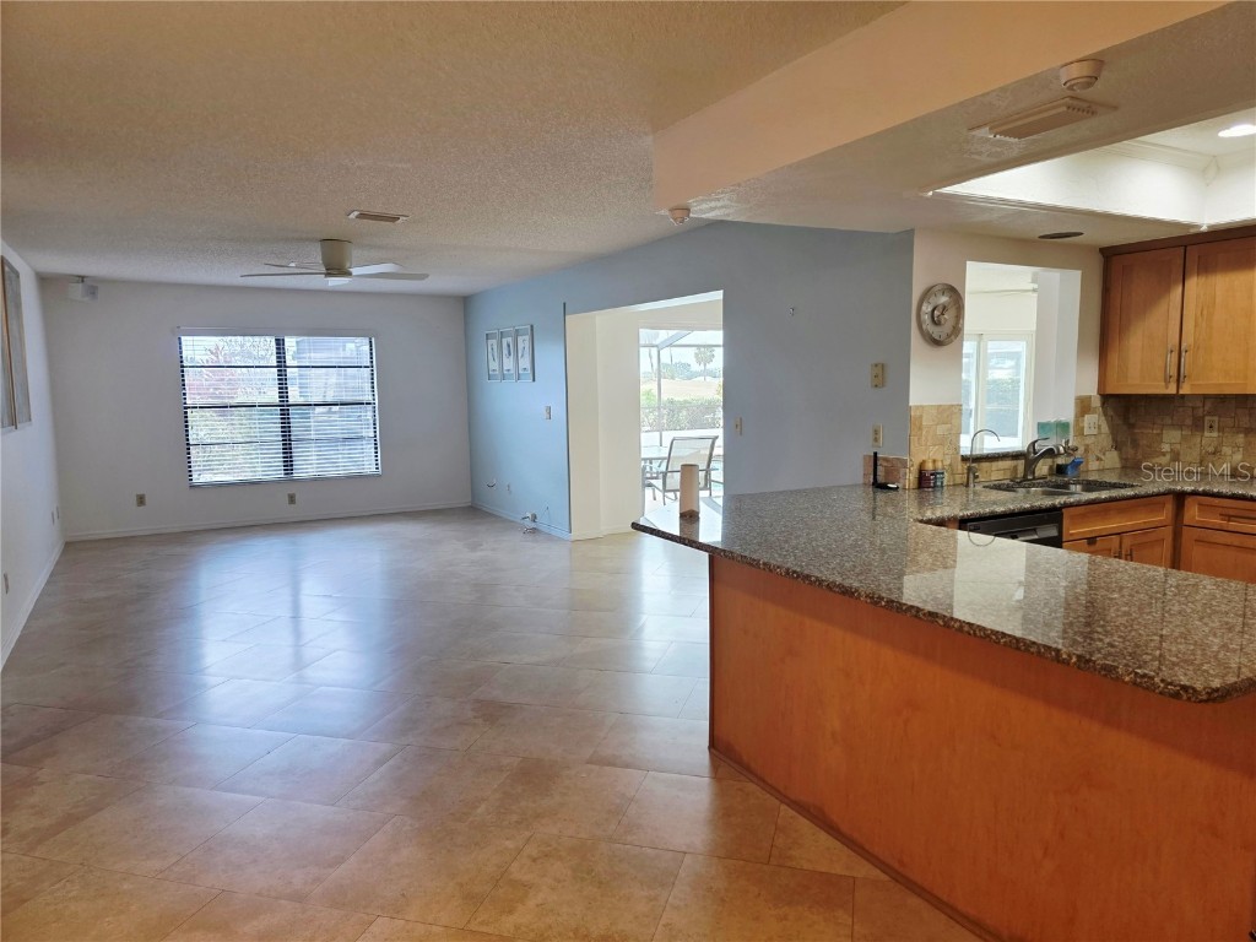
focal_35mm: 23
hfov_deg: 73.9
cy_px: 471
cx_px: 628
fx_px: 835
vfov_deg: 58.9
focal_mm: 6.3
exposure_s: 1/120
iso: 125
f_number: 1.7
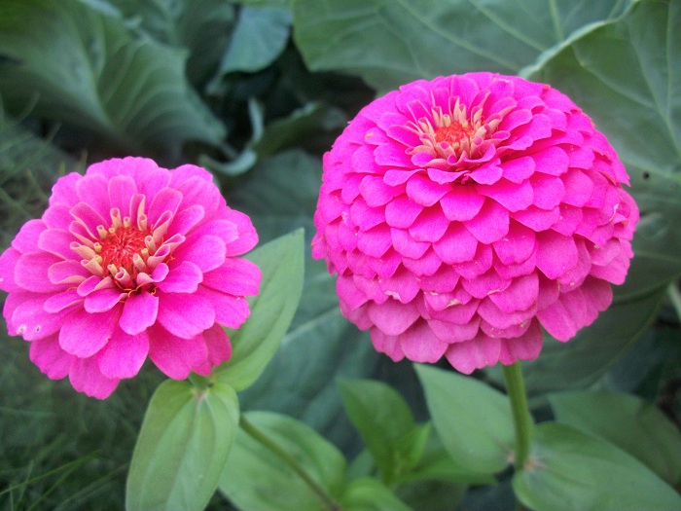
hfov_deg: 52.6
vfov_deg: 40.7
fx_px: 689
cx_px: 340
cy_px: 256
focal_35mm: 35
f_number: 3.1
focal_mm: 6.3
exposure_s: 1/15
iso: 160
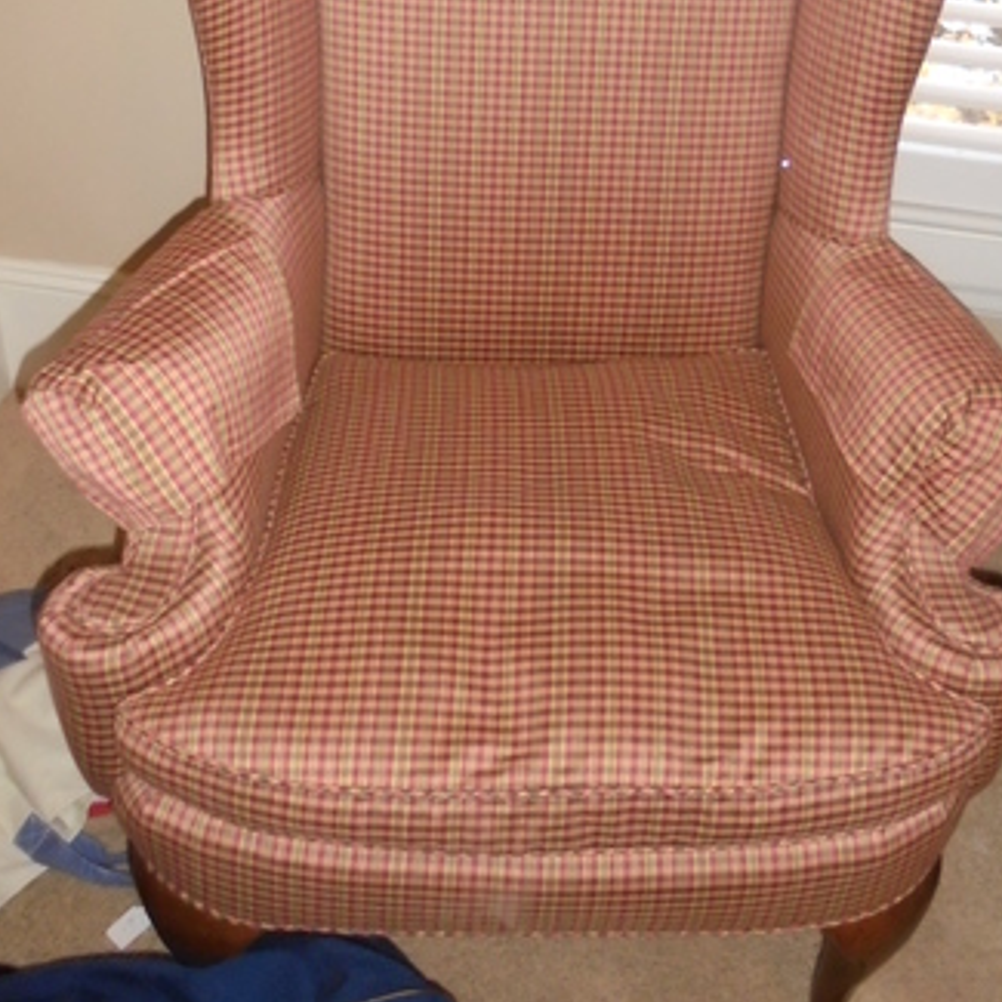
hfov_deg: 40.7
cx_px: 600
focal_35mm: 41
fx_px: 1343
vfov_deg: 40.1
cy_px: 281
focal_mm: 4.6
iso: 400
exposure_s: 1/30
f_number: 3.5
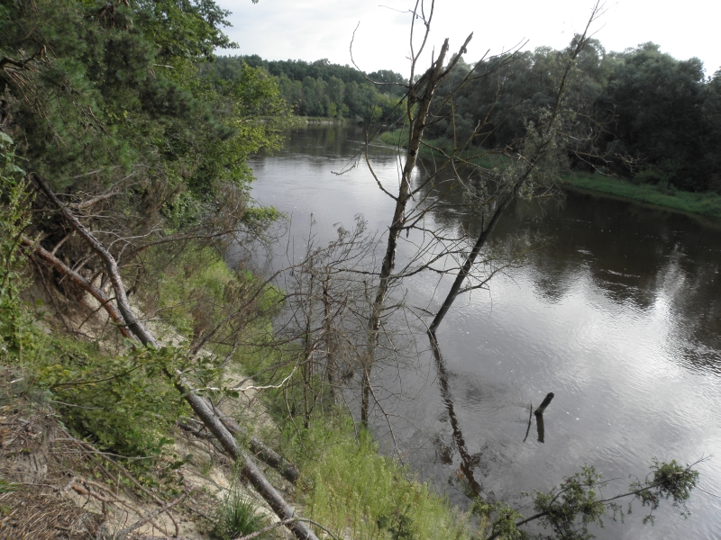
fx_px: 542
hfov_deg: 67.3
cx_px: 360
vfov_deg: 53.1
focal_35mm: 26
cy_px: 270
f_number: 5.6
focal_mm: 4.6
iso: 64
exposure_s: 1/80
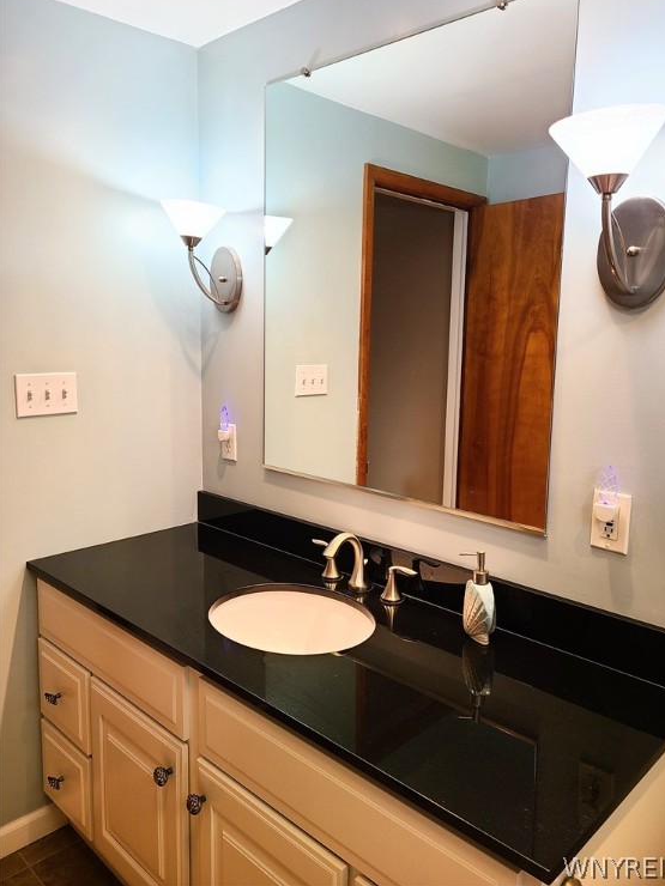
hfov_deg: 51.3
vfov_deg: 65.3
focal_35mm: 27
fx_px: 692
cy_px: 427
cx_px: 343
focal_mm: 5.4
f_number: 1.8
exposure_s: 1/60
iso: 80
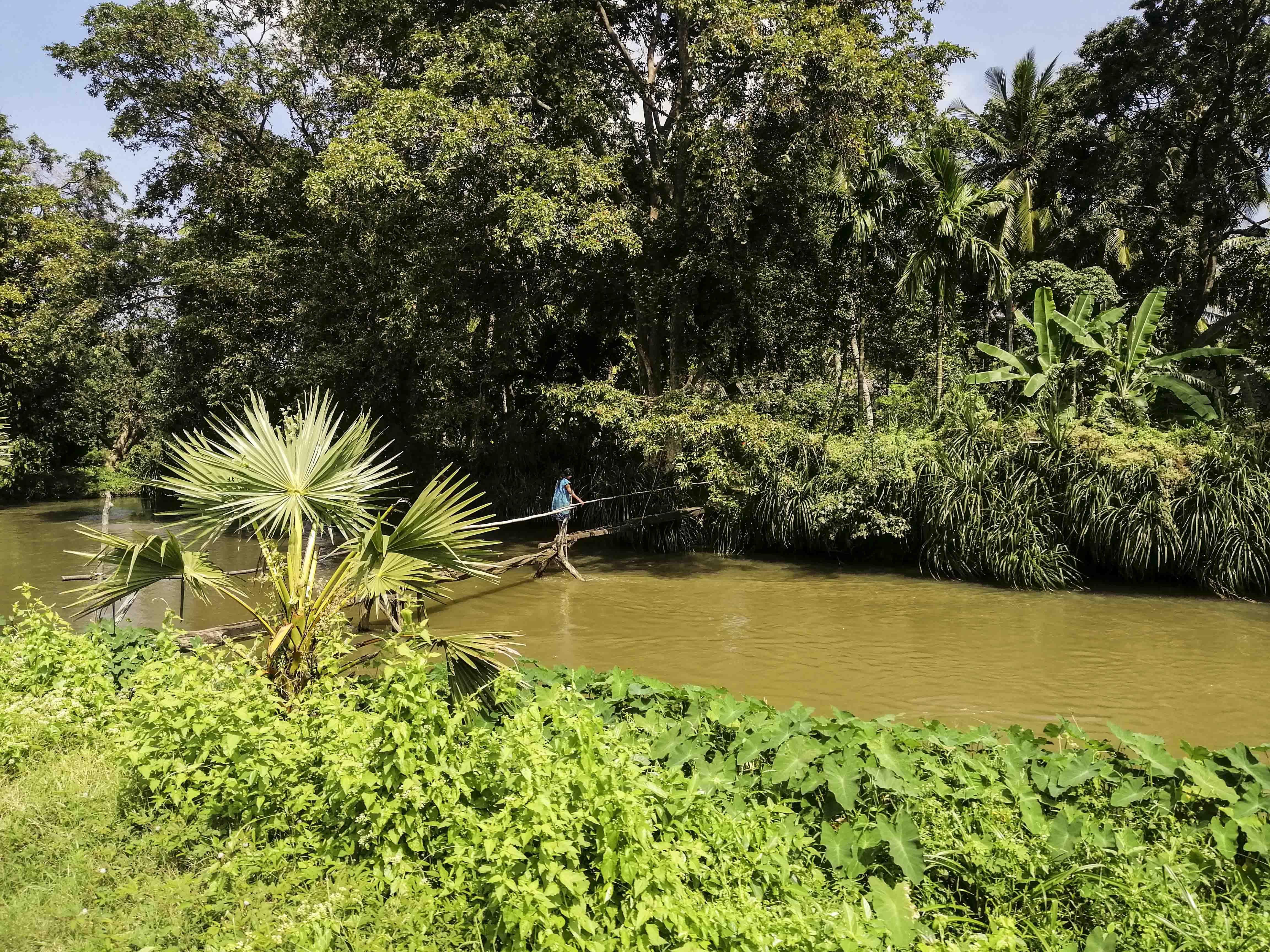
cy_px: 476
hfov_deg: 67.3
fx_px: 954
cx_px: 635
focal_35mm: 26
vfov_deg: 53.1
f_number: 2.2
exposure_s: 1/1050
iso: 50
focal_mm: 3.81
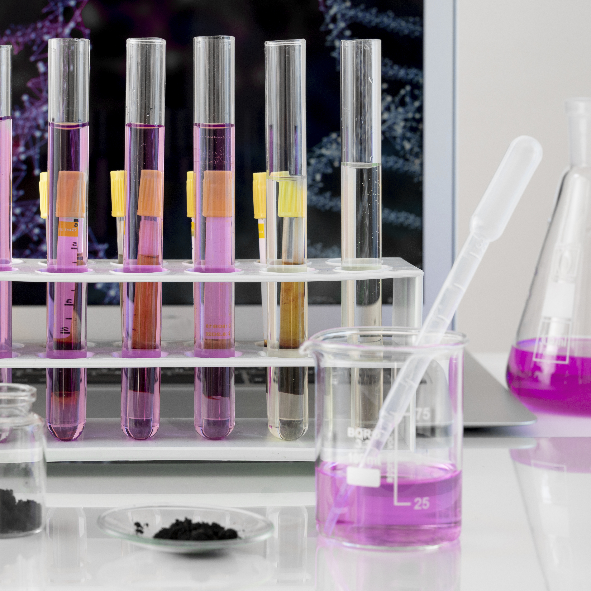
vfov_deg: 18.1
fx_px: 1854
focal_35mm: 96
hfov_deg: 18.0
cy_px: 296
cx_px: 169
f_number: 10
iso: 500
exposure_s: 1/100
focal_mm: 75
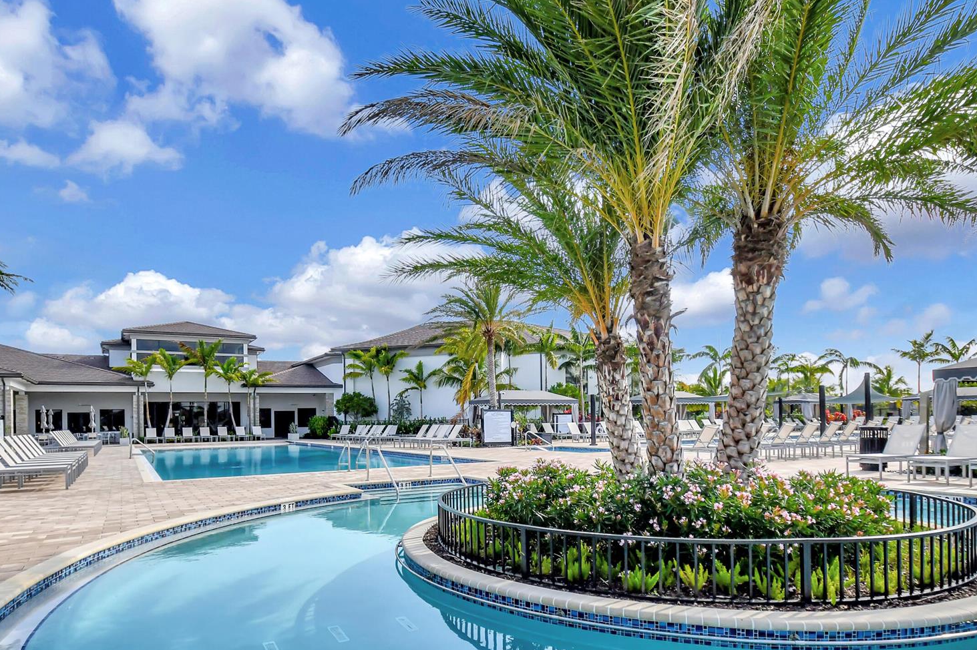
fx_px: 570
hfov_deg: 81.1
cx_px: 454
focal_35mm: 21
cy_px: 410
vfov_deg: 58.6
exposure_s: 1/4000
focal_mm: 10
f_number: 6.3
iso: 640
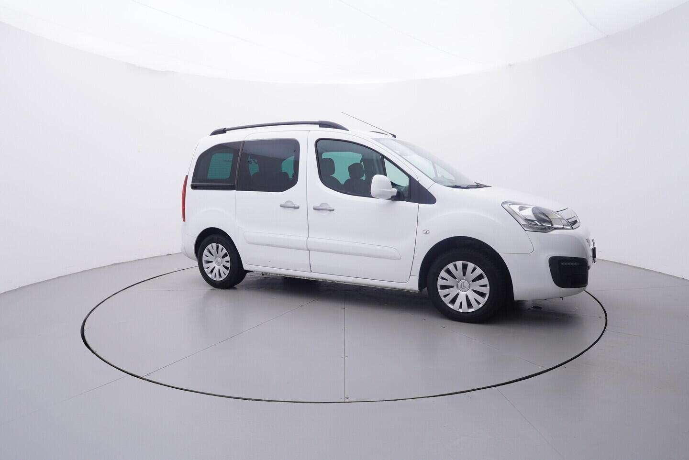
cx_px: 344
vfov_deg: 56.2
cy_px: 230
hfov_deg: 77.3
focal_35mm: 22
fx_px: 431
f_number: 5
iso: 200
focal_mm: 15
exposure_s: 1/80
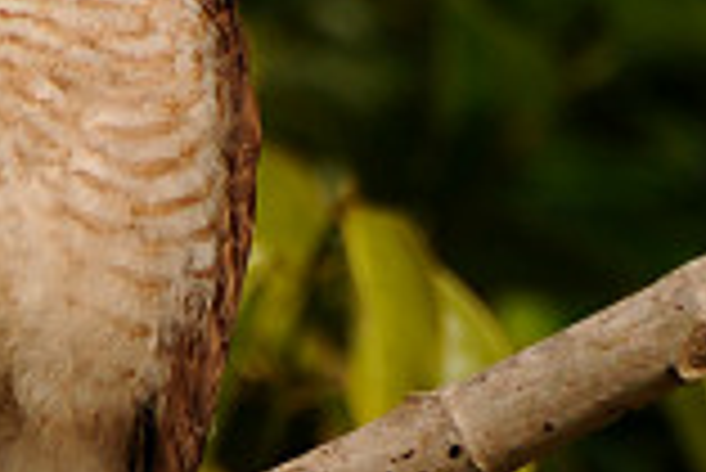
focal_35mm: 2288
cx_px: 45
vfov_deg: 0.6
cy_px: 337
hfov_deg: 0.9
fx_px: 44911
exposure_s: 1/2000
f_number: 4
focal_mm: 400
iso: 200
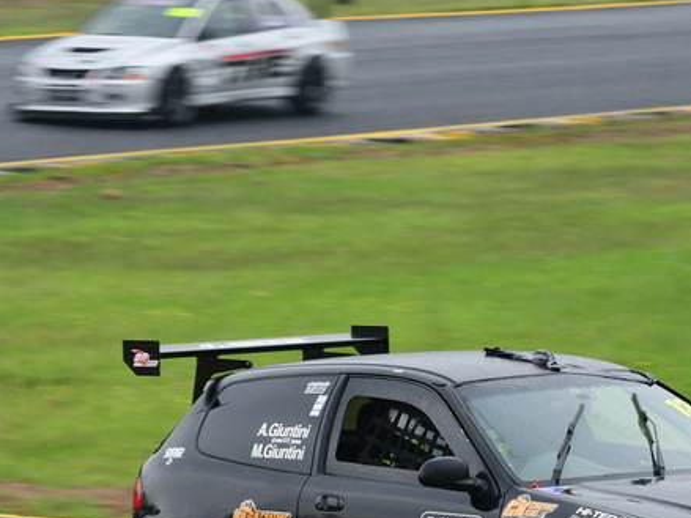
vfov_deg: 2.8
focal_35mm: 526
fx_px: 10497
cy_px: 356
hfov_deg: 3.8
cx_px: 526
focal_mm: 200
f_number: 11
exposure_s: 1/250
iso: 500
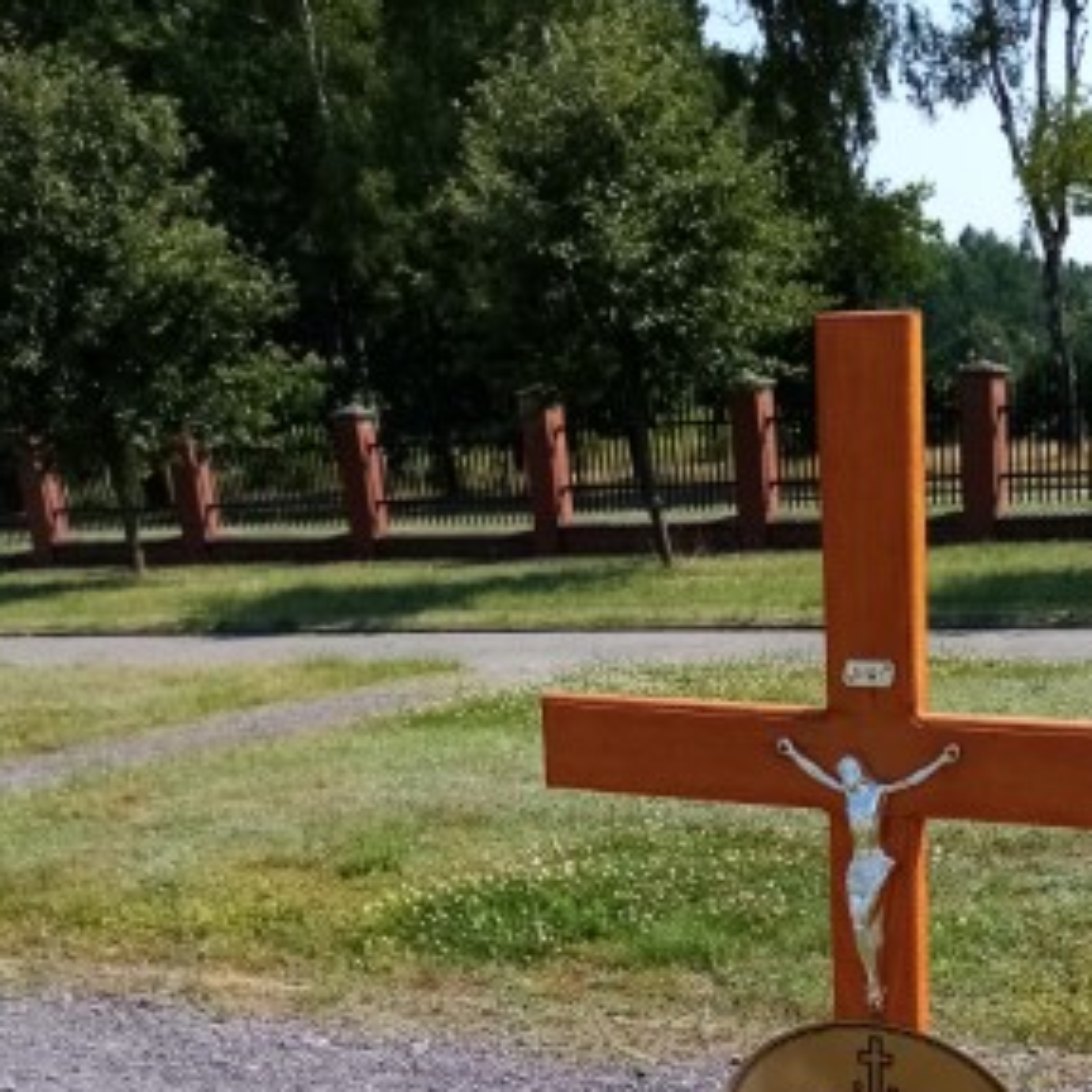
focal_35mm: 51
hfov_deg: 32.5
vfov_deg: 30.0
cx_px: 876
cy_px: 1198
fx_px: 1820
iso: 107
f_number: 1.8
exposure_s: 1/1258
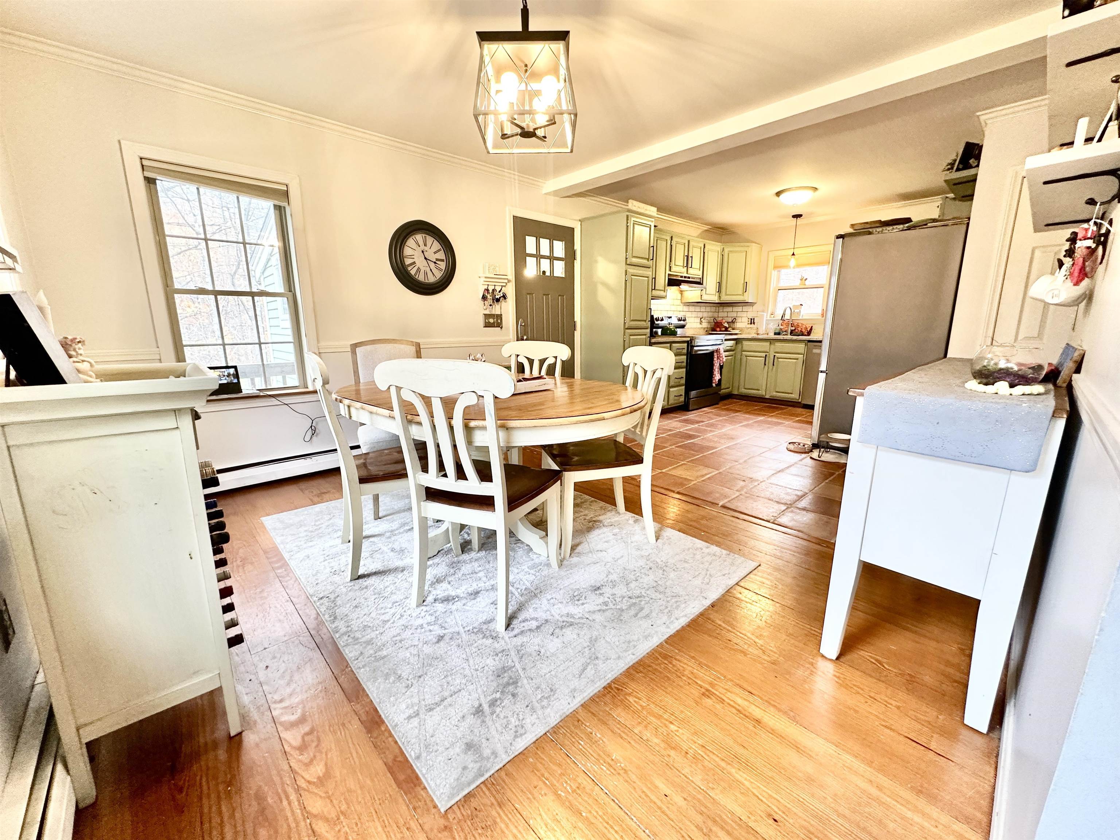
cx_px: 560
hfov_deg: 102.1
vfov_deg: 85.7
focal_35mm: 14
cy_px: 420
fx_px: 453
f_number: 2.2
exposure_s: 1/60
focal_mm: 2.22
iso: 250
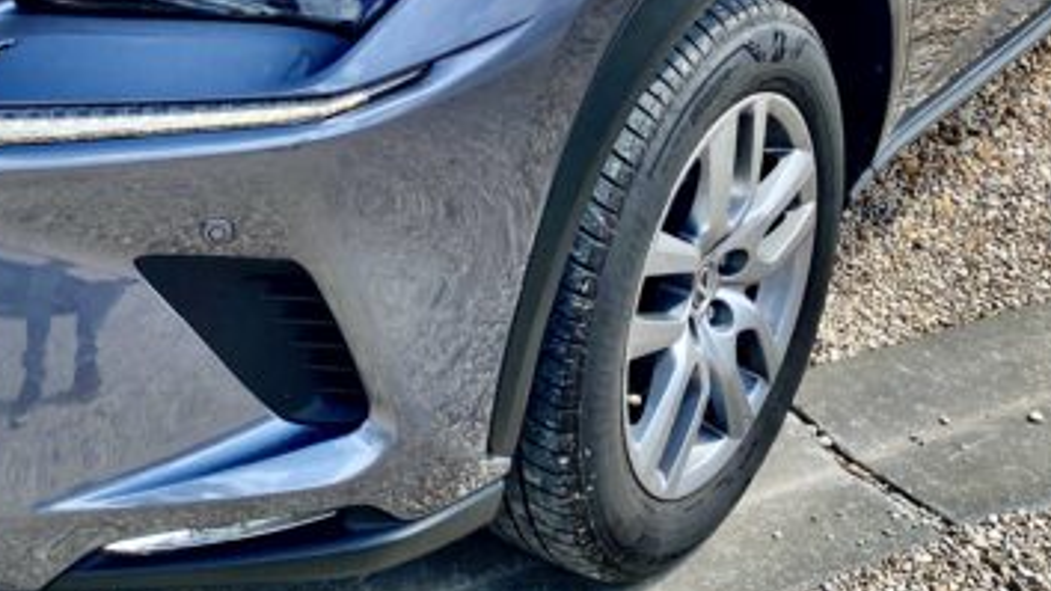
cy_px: -92
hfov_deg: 32.5
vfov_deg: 18.0
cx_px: 335
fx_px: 1783
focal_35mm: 64
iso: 32
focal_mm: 4.25
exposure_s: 1/1678
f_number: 1.8
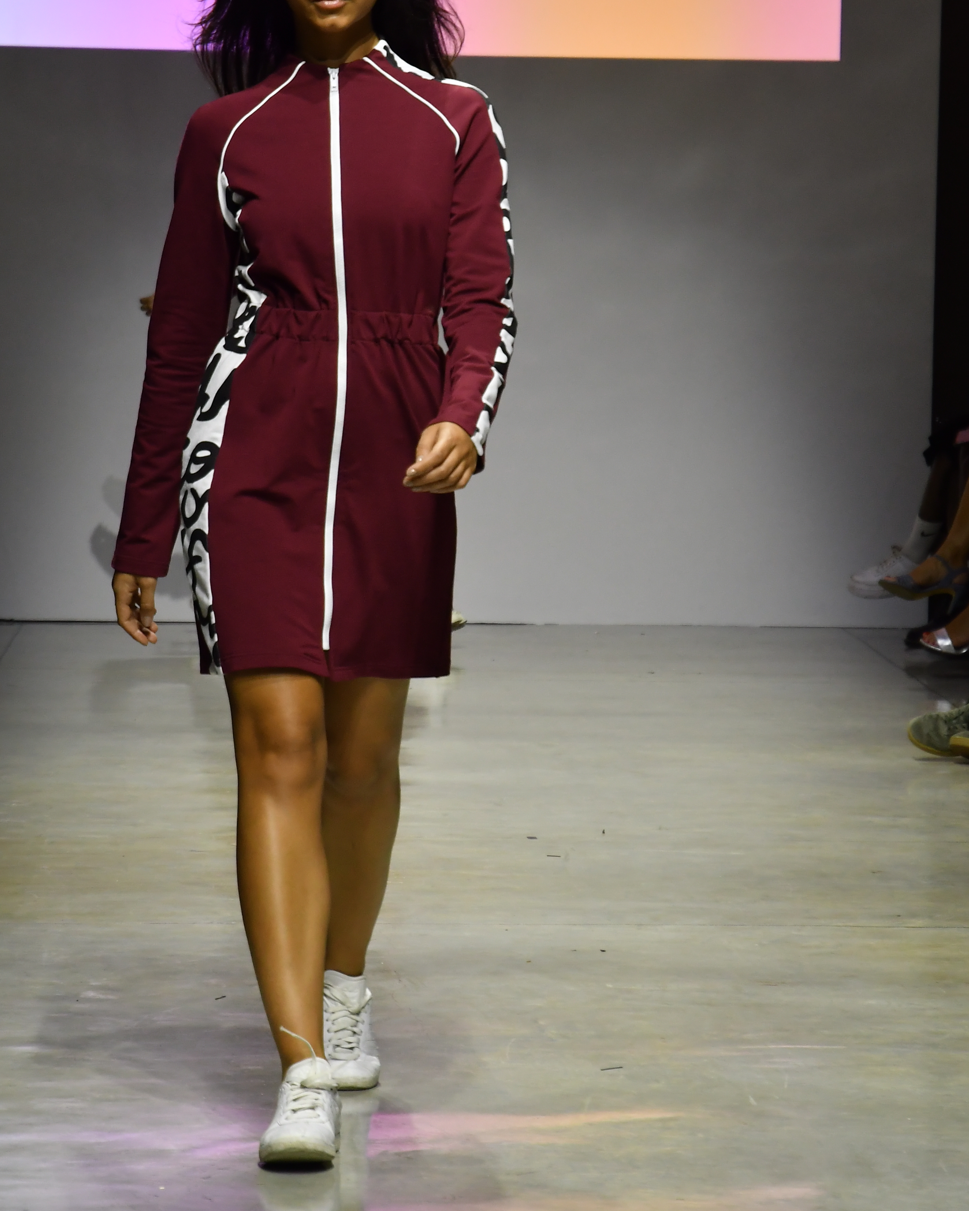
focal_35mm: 181
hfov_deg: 8.5
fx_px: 6489
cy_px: 495
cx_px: 484
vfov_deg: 10.7
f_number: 5.6
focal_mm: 80
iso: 1000
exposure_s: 1/320
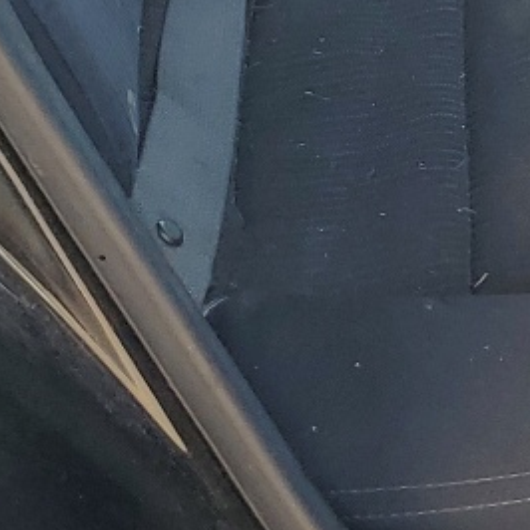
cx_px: 691
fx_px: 2390
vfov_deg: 11.1
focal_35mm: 138
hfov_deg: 12.3
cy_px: -626
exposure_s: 1/435
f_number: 1.5
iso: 50
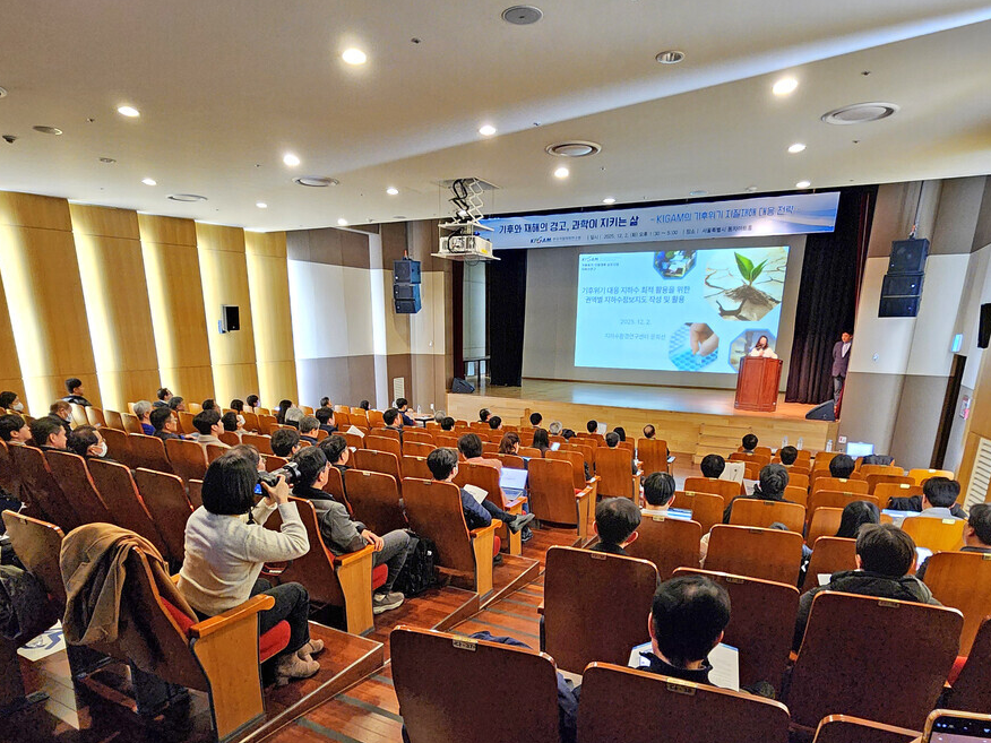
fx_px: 544
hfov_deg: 84.7
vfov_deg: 66.9
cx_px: 490
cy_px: 494
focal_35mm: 19
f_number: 2.2
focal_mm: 2.2
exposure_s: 1/24
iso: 640
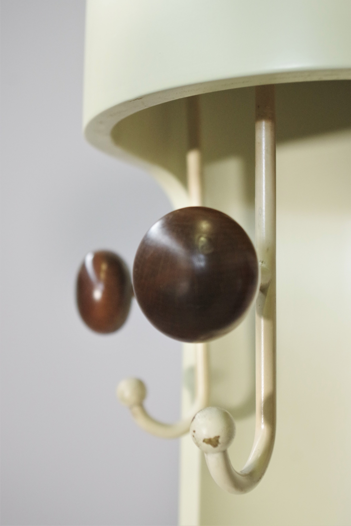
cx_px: 176
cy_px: 263
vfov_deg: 40.3
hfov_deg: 27.5
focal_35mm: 49
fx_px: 717
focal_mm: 32.5
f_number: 4
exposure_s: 1/60
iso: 1600
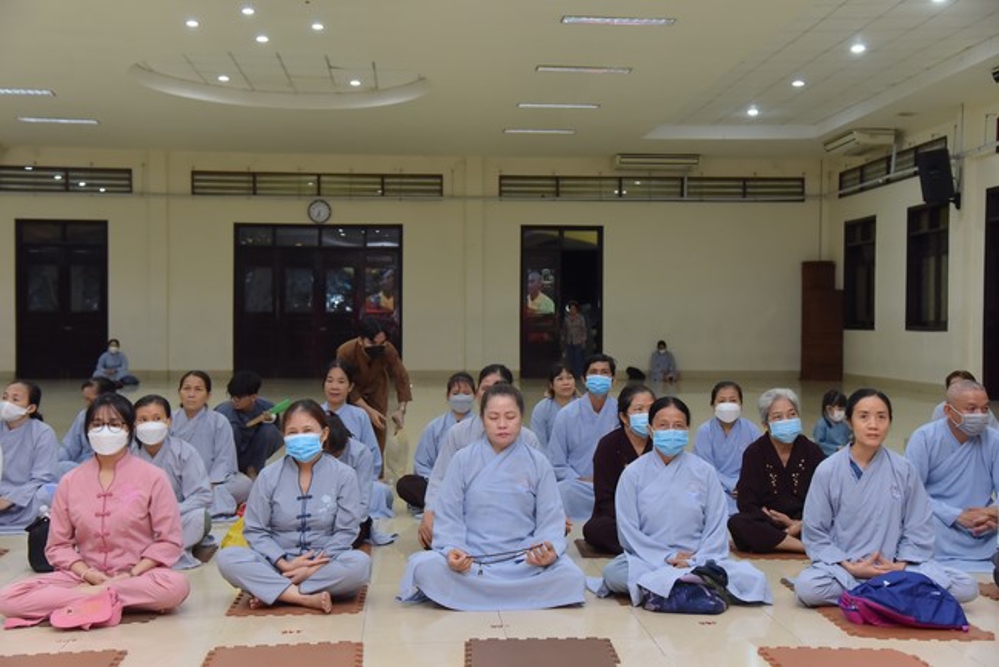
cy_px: 334
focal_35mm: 48
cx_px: 500
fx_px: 1333
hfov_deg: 41.1
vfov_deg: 28.1
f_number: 5
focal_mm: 48
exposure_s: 1/160
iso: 2000
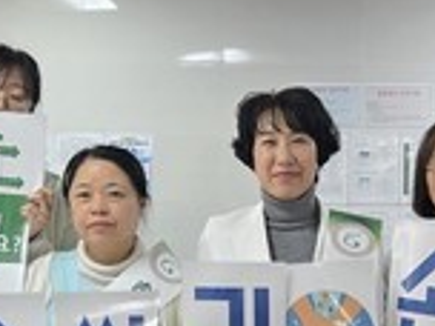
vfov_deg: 16.1
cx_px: 312
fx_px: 1144
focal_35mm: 91
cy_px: 249
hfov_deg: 21.4
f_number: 1.8
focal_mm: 5.4
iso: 100
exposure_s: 1/120
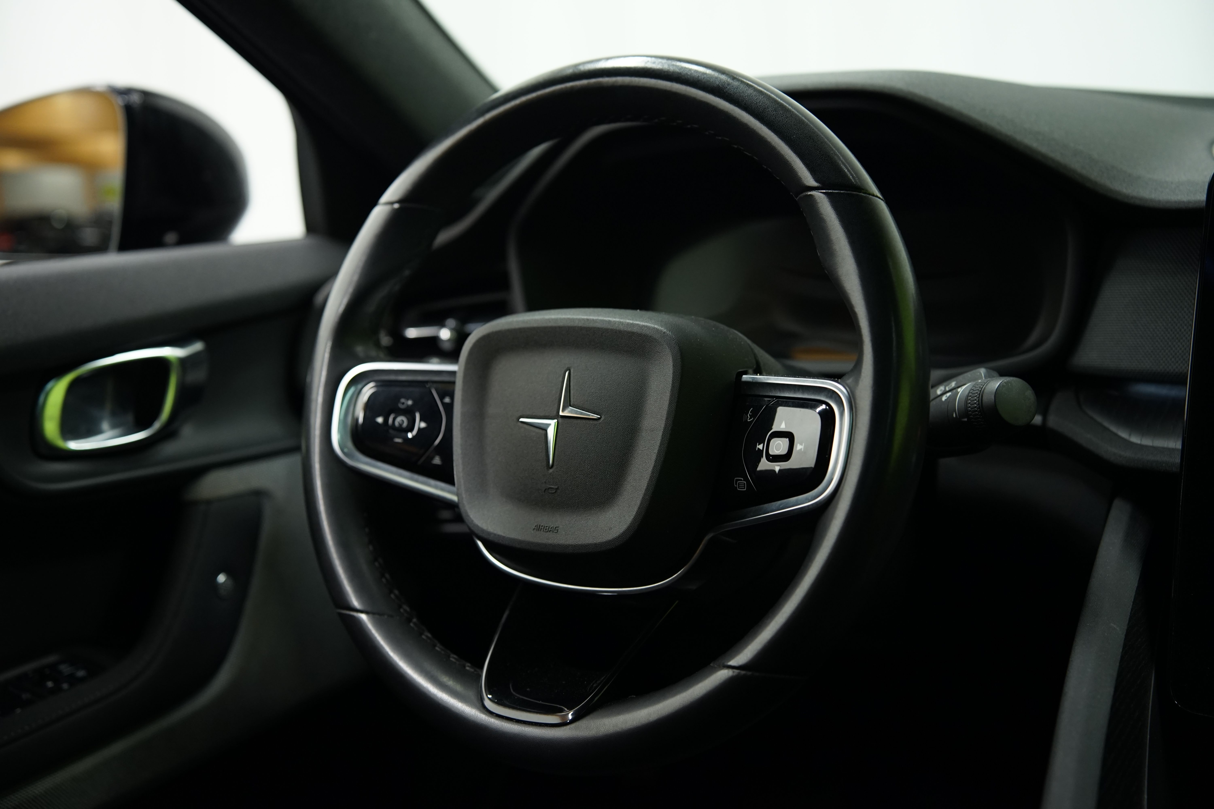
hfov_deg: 41.9
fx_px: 1585
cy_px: 404
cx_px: 607
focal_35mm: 47
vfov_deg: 28.6
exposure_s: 1/40
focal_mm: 47
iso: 1000
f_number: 2.8
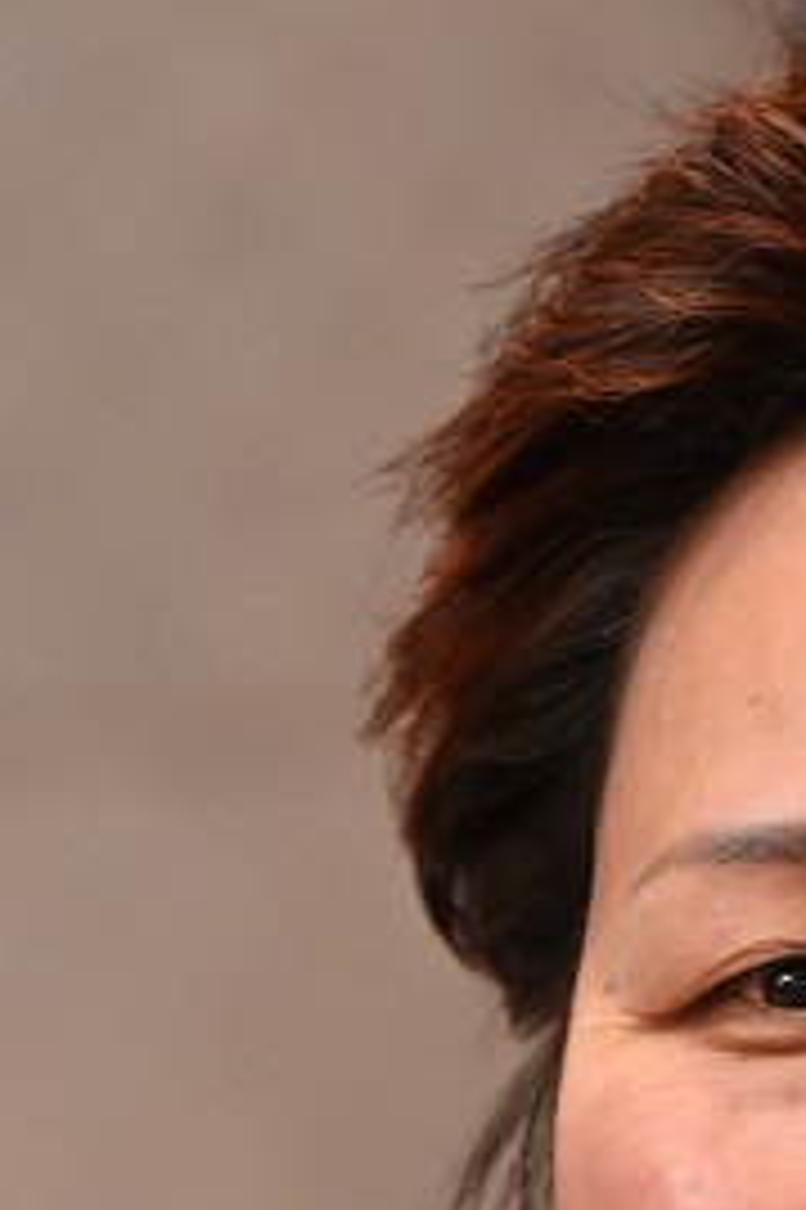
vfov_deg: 3.9
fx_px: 17854
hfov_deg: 2.6
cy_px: 1831
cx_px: 1018
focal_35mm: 531
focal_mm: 95
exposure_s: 1/125
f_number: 2.8
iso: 2000
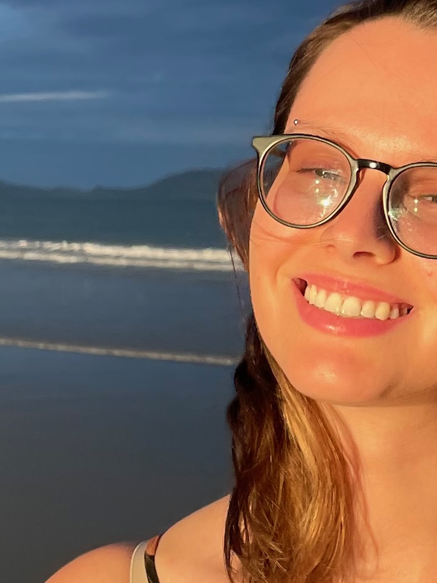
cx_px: 446
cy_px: 153
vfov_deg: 18.3
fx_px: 1801
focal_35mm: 107
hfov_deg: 13.6
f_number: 1.6
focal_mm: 4.2
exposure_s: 1/1289
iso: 32
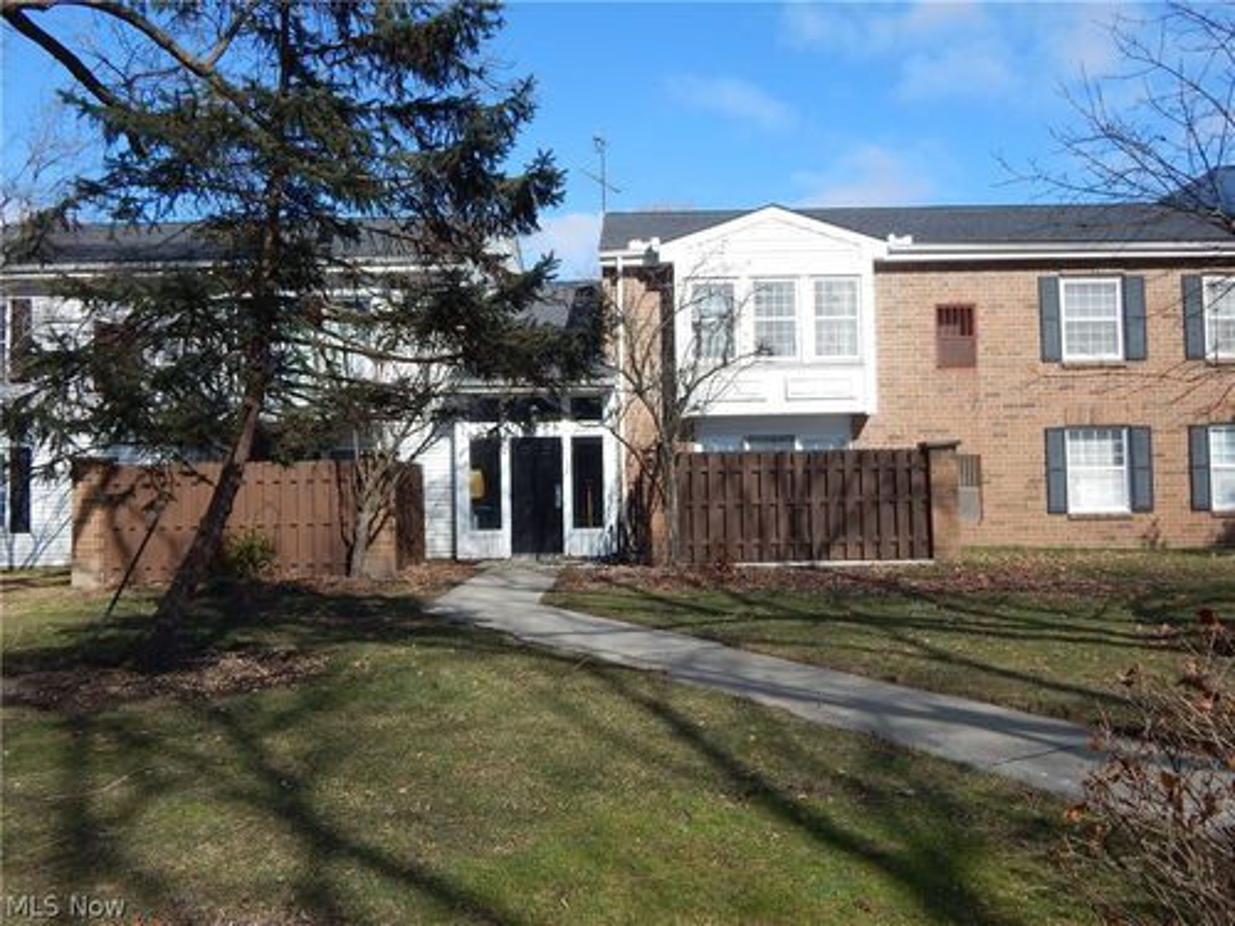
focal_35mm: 31
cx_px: 618
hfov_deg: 58.4
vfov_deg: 45.4
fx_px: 1106
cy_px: 463
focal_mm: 5.6
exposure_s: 1/1250
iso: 125
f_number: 3.2
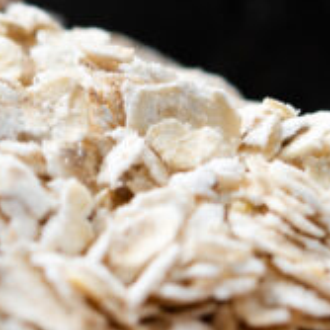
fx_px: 5048
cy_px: 9
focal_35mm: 468
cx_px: 81
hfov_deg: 3.7
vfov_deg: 3.7
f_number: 5.6
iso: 100
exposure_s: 1/200
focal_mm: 60
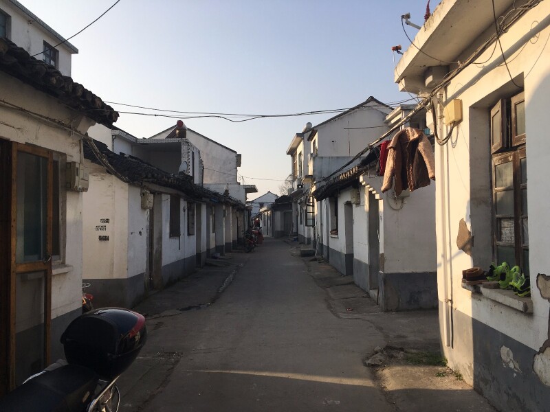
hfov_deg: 61.7
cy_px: 206
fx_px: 461
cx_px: 275
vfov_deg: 48.2
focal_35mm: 29
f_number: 2.2
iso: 25
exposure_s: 1/1374
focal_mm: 4.15
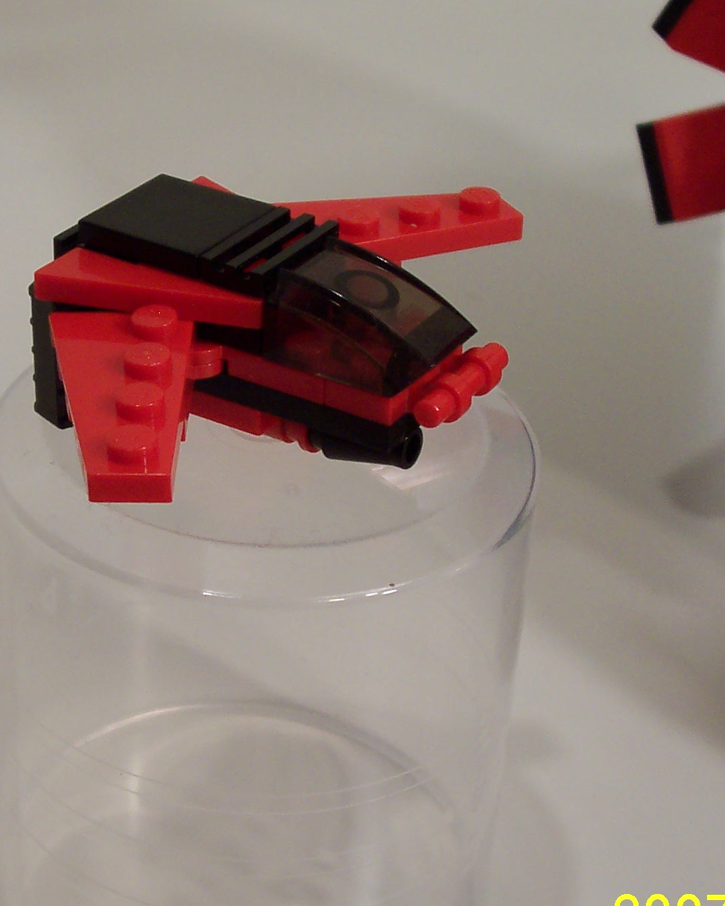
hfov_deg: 20.4
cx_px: 247
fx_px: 2011
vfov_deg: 25.4
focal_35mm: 75
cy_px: 493
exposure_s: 1/45
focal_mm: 7
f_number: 3
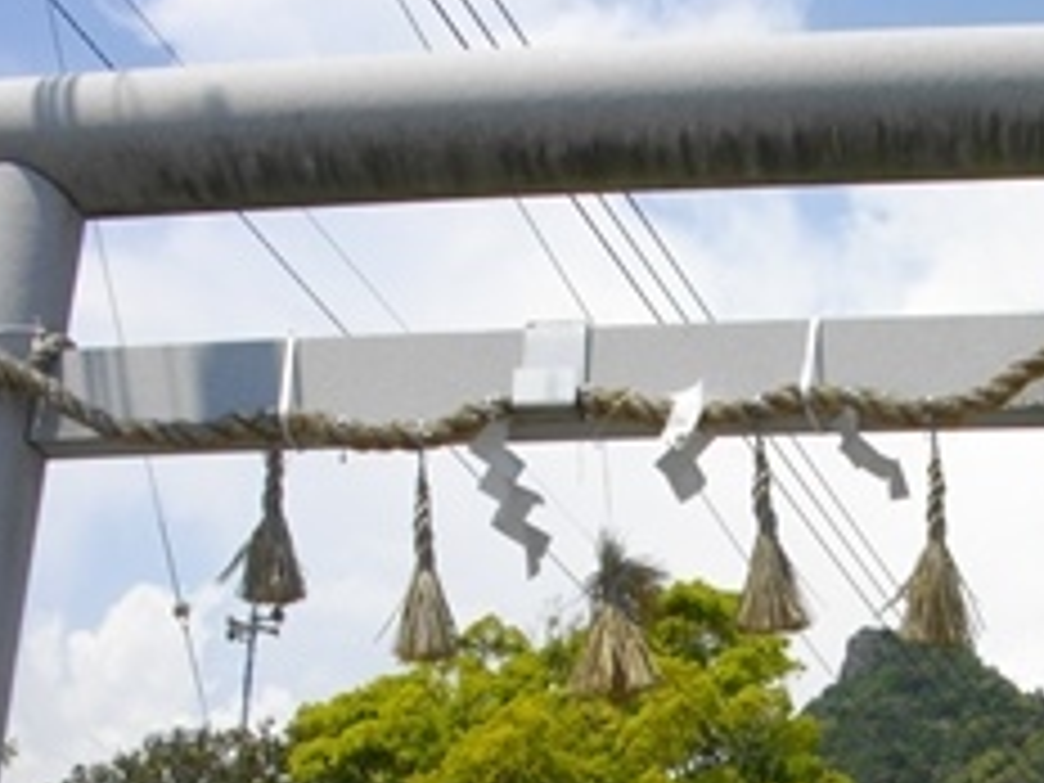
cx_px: 783
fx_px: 2081
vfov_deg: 20.5
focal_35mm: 69
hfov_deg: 27.8
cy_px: 826
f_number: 5.5
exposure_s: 1/640
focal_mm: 5.7
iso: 100
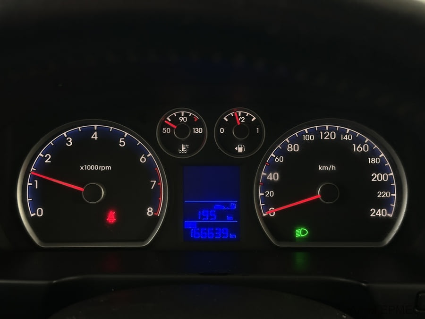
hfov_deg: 39.7
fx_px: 589
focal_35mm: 48
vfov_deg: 30.3
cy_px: 160
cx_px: 212
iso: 200
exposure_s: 1/50
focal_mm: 6.86
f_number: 1.78
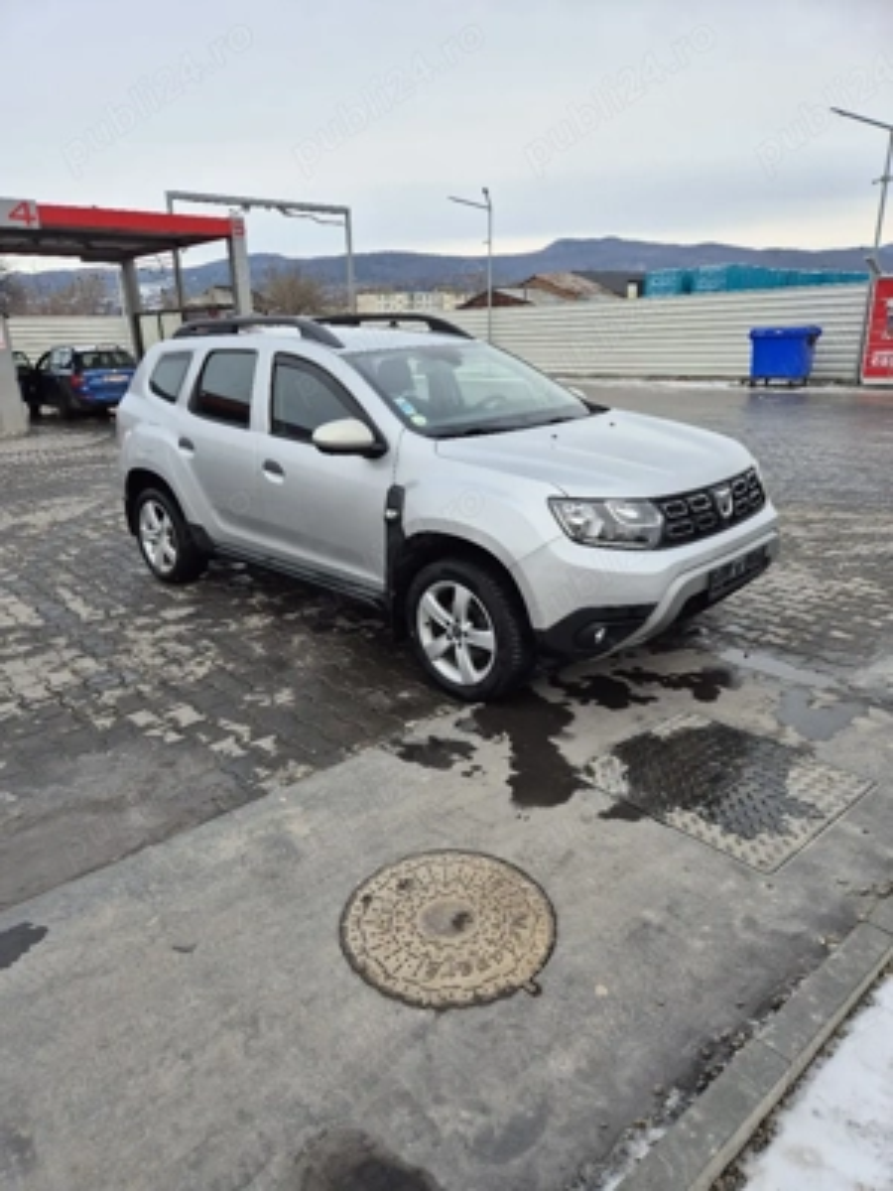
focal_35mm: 23
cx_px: 446
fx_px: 791
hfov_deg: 58.9
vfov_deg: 73.9
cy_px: 596
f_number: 1.8
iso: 25
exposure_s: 1/244
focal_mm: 5.4
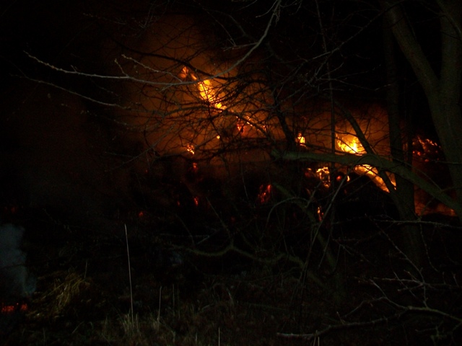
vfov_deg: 39.7
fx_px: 480
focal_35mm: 36
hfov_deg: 51.4
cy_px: 173
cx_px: 231
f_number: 2.7
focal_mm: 6
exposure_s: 1/60
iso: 160
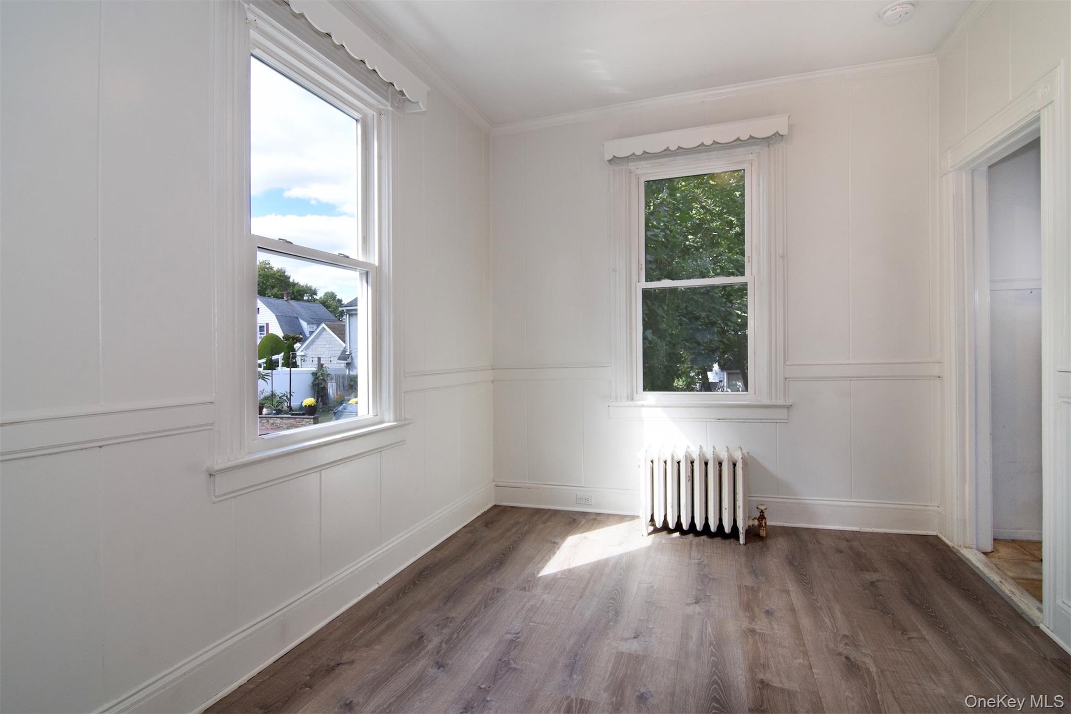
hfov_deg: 95.0
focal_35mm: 16
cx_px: 536
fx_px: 491
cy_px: 357
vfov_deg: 72.0
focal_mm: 11
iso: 640
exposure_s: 1/50
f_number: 11
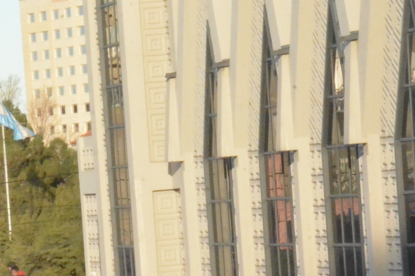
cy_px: 370
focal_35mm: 362
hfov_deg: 5.7
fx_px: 4172
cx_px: 89
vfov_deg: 3.8
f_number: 32
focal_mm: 82
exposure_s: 1/250
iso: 6400
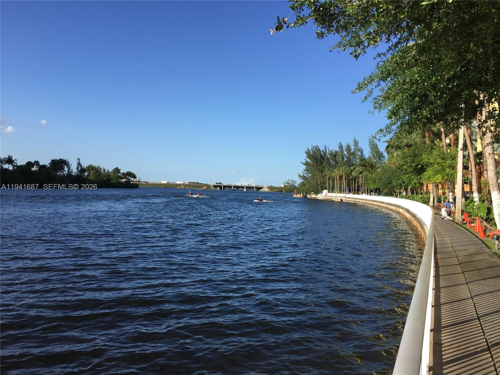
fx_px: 419
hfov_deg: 61.7
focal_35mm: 29
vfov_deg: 48.2
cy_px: 188
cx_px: 250
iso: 32
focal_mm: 4.15
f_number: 2.2
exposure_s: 1/1364
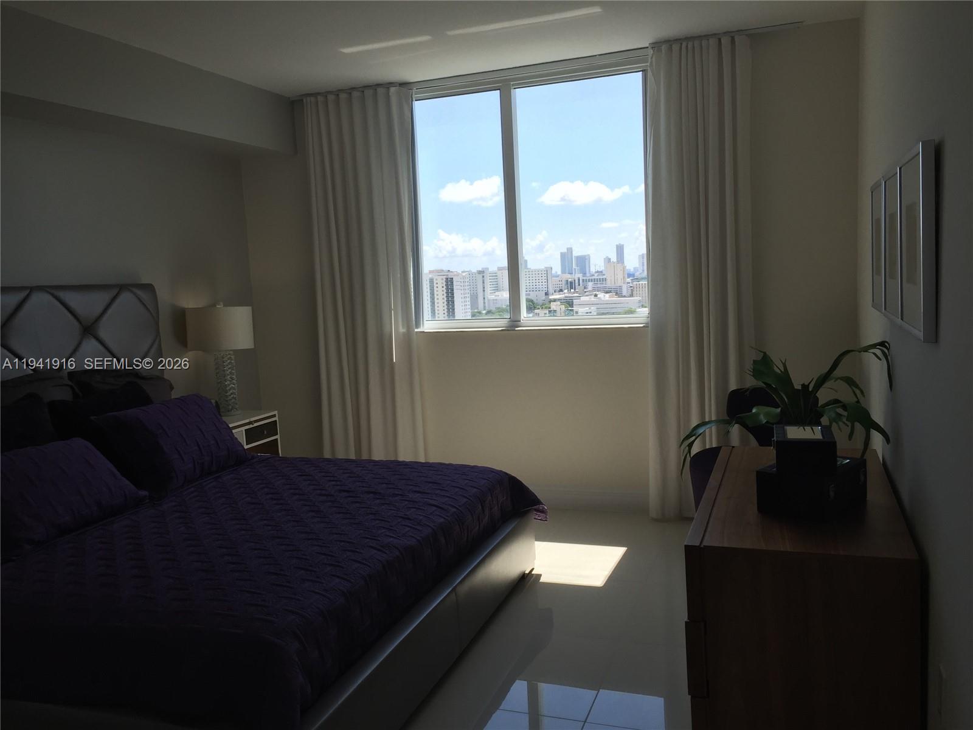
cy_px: 365
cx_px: 486
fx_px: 815
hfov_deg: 61.7
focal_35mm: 29
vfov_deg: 48.2
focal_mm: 4.15
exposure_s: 1/706
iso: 32
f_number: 2.2
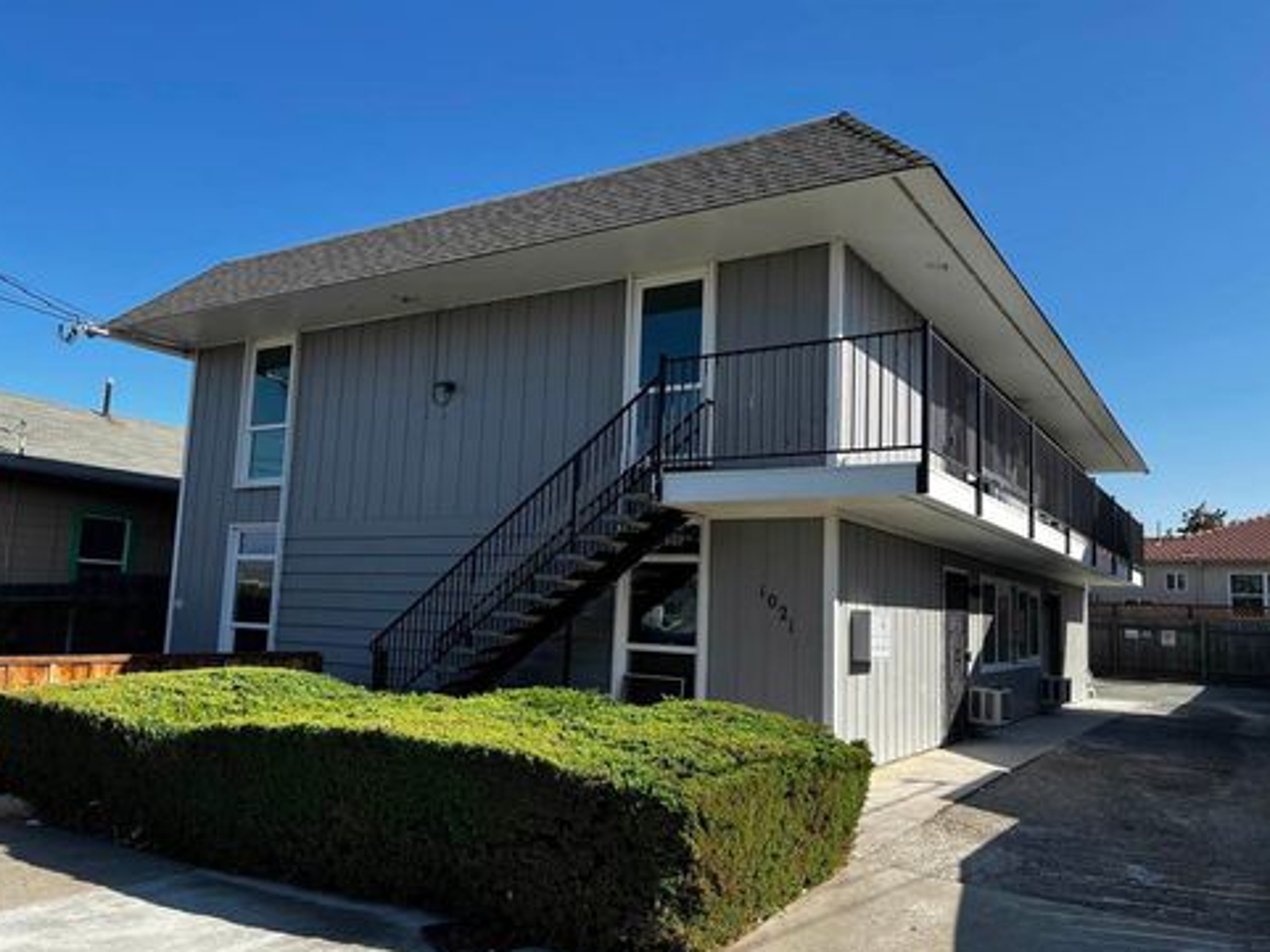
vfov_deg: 51.4
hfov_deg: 65.3
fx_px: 991
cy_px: 492
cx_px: 644
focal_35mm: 27
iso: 50
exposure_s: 1/2123
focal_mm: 5.7
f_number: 1.5
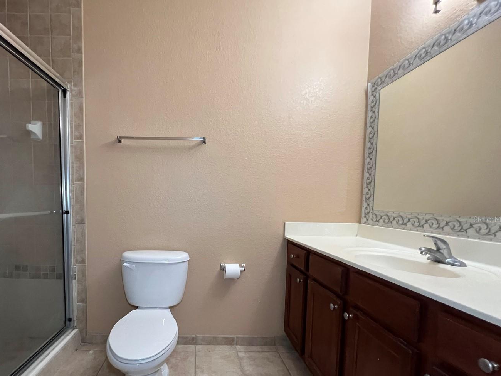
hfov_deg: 93.3
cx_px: 202
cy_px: 219
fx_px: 232
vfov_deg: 77.5
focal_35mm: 16
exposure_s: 1/60
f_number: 1.8
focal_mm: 1.57
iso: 640
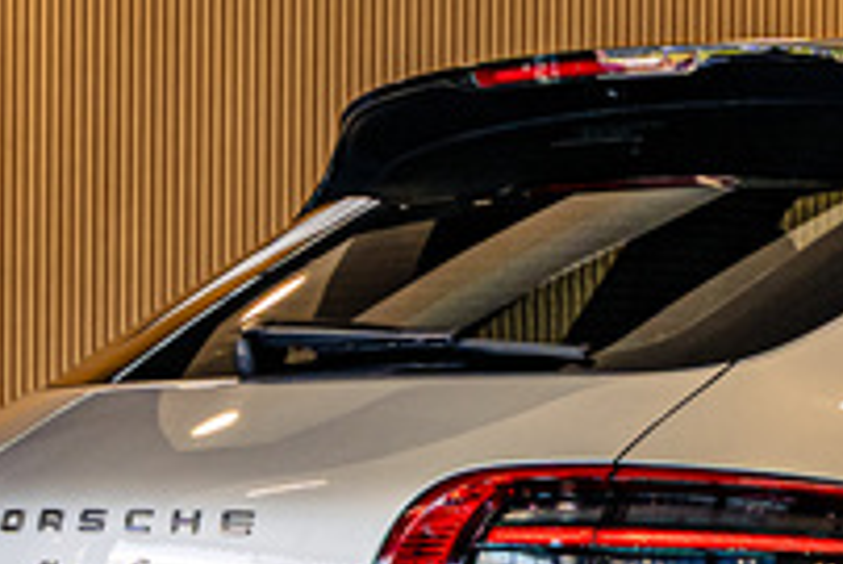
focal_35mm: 253
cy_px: 639
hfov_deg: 7.8
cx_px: 1584
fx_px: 5928
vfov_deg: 5.4
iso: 320
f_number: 3.5
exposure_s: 1/200
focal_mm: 50
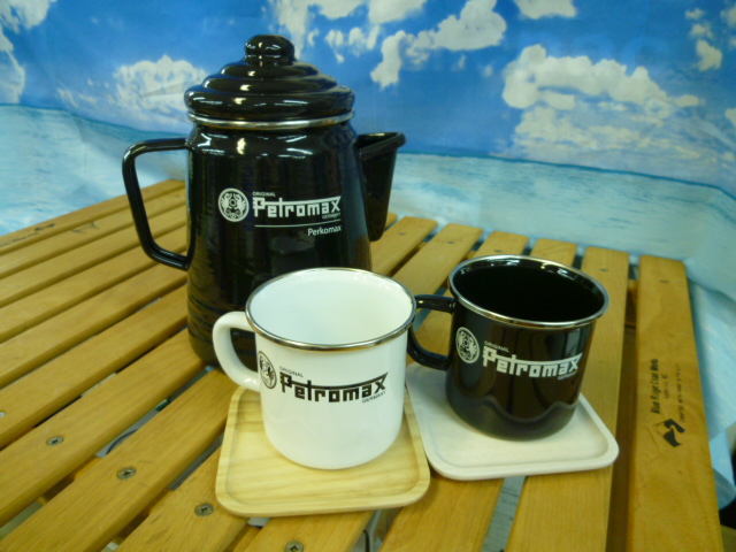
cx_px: 368
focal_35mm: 25
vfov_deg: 54.9
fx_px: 532
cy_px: 276
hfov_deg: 69.4
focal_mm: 4.5
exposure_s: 1/30
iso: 200
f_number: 2.8
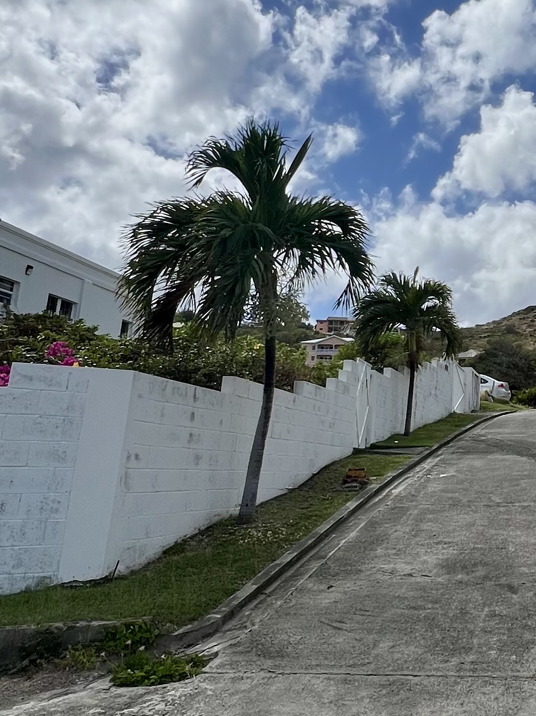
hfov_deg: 33.9
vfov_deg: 49.7
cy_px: 268
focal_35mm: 37
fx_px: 764
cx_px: 581
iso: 32
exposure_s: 1/4219
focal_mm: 1.57
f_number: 1.8
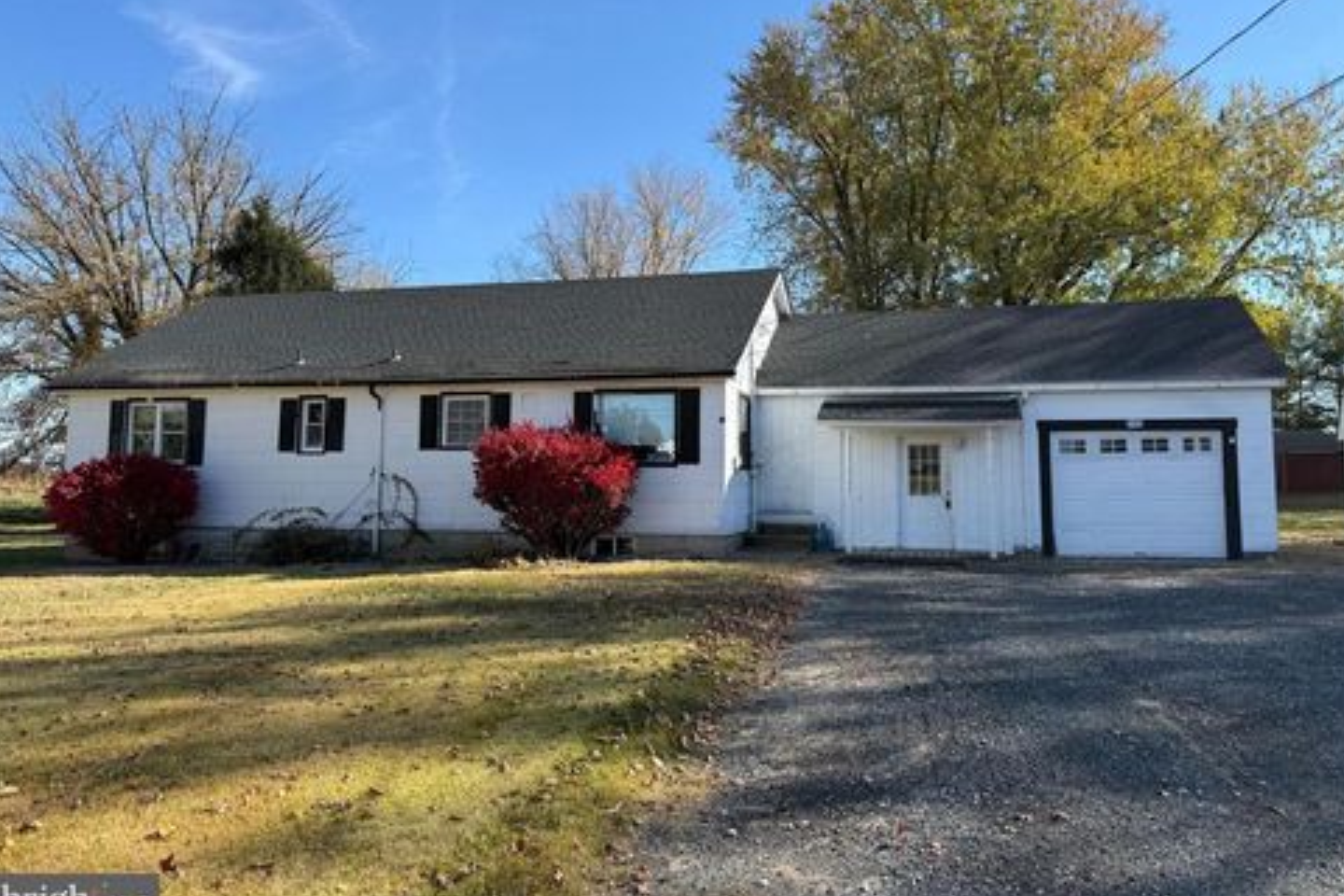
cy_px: 405
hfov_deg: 69.4
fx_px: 971
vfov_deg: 49.5
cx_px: 689
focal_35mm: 26
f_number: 1.78
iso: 80
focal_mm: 6.76
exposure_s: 1/2370
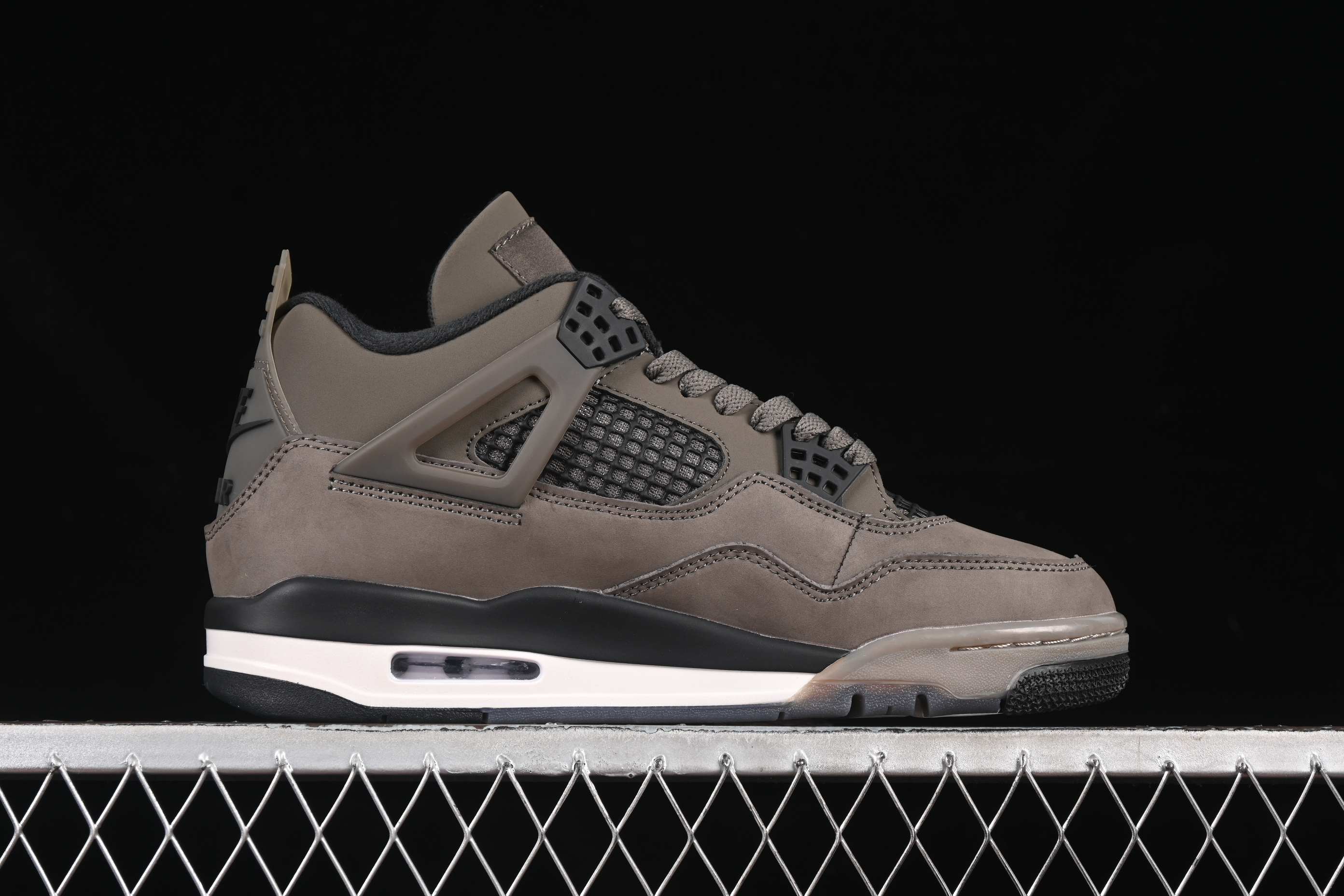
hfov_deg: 27.0
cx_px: 672
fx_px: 2800
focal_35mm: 75
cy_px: 448
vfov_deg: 18.2
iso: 160
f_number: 6.3
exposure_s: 1/60
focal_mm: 50
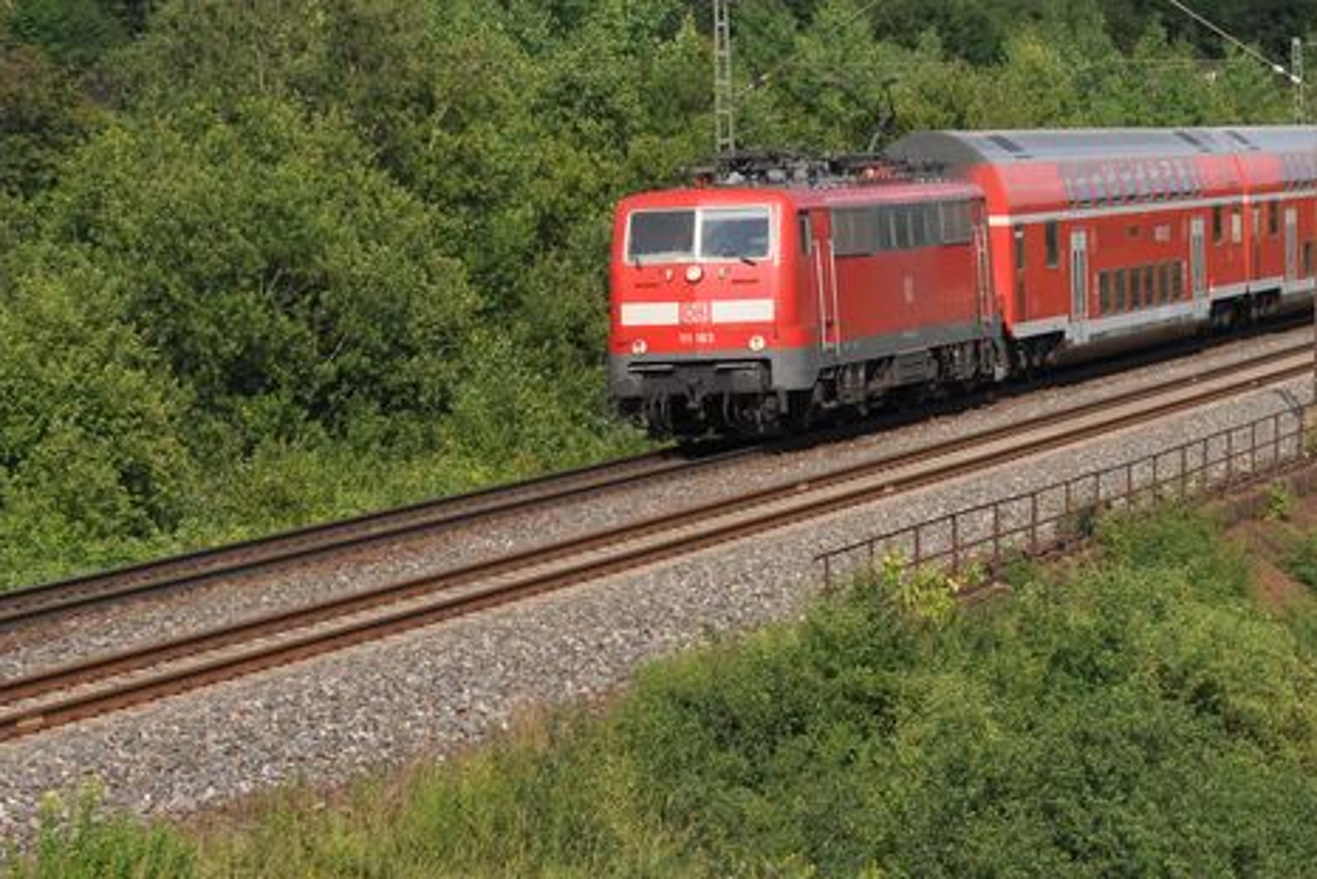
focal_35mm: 158
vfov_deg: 8.7
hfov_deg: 12.8
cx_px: 1283
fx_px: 5782
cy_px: 189
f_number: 9
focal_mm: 48
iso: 200
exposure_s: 1/500
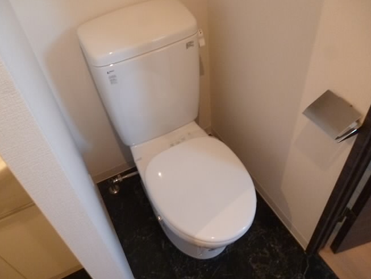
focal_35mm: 30
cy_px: 138
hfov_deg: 59.9
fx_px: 322
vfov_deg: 46.8
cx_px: 178
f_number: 3.1
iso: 400
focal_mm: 5
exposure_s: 1/40
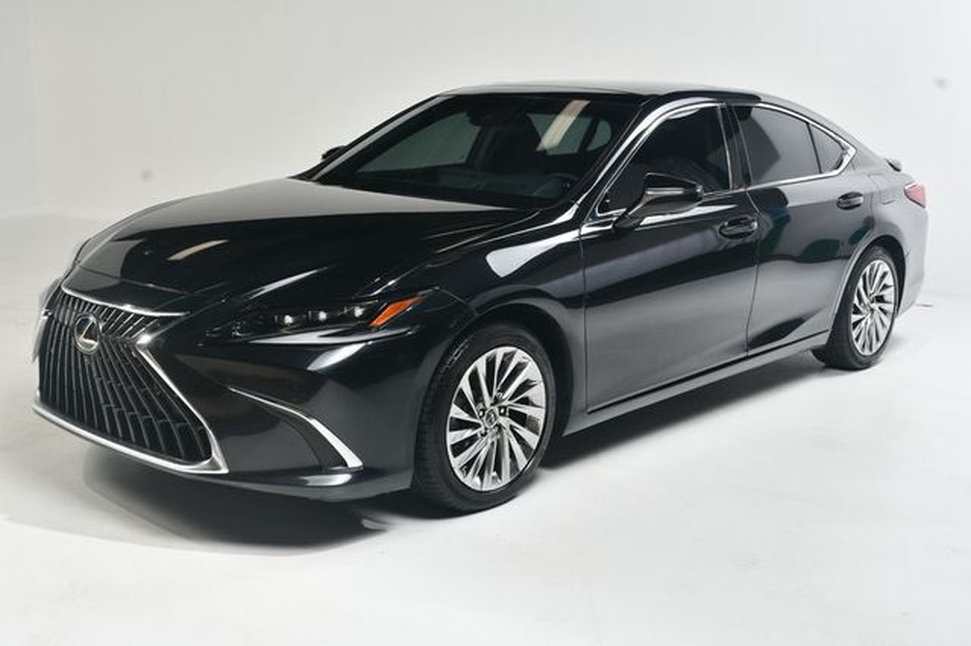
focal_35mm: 45
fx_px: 1213
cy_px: 323
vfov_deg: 29.8
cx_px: 486
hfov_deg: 43.6
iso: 100
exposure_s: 1/160
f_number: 10
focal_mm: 30
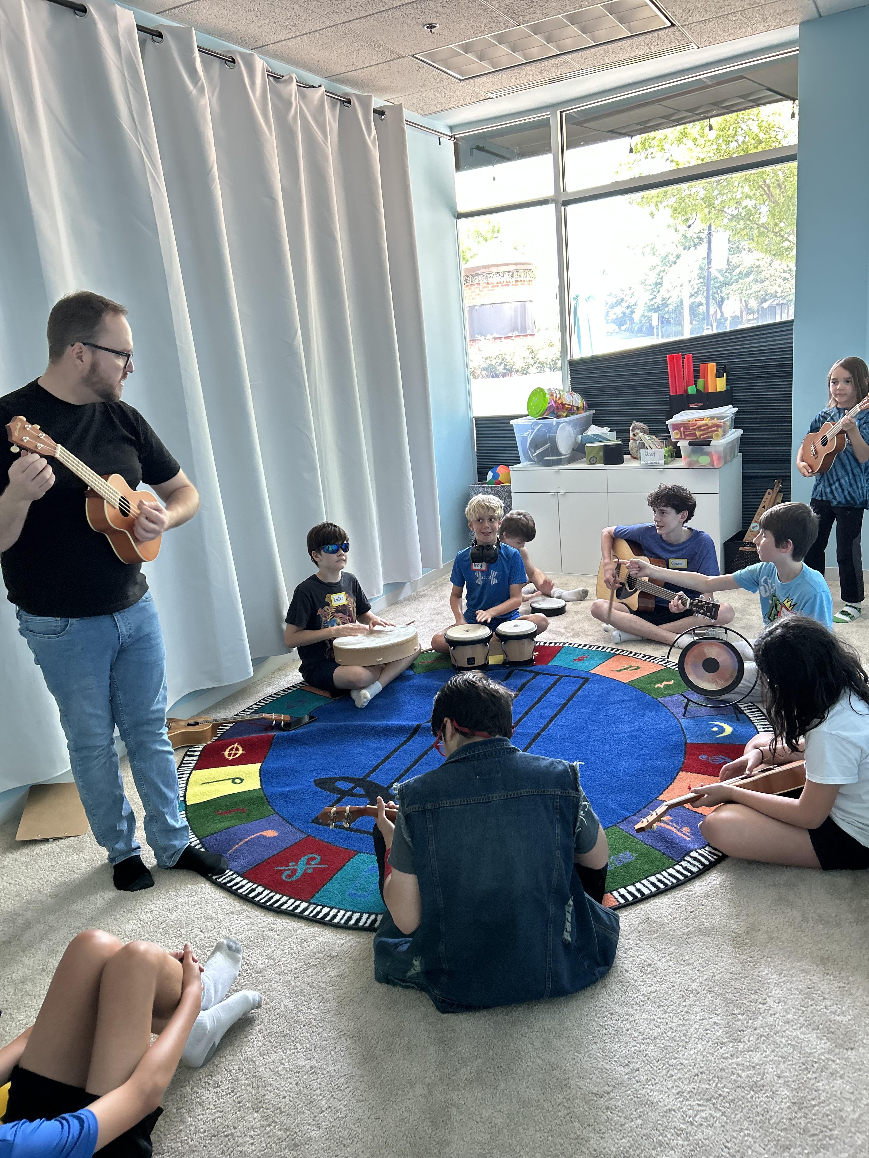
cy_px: 579
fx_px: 870
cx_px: 434
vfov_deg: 67.3
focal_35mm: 26
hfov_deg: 53.1
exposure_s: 1/105
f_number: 1.5
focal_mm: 5.7
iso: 125
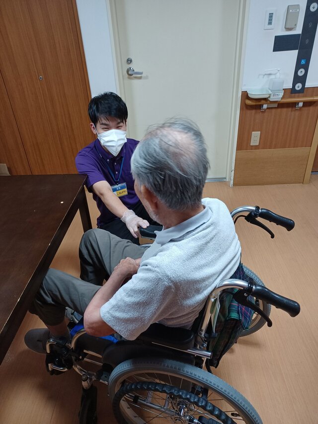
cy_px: 212
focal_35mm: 25
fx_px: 306
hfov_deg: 54.9
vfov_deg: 69.4
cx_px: 159
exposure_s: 1/59
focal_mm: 4.6
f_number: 1.8
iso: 320
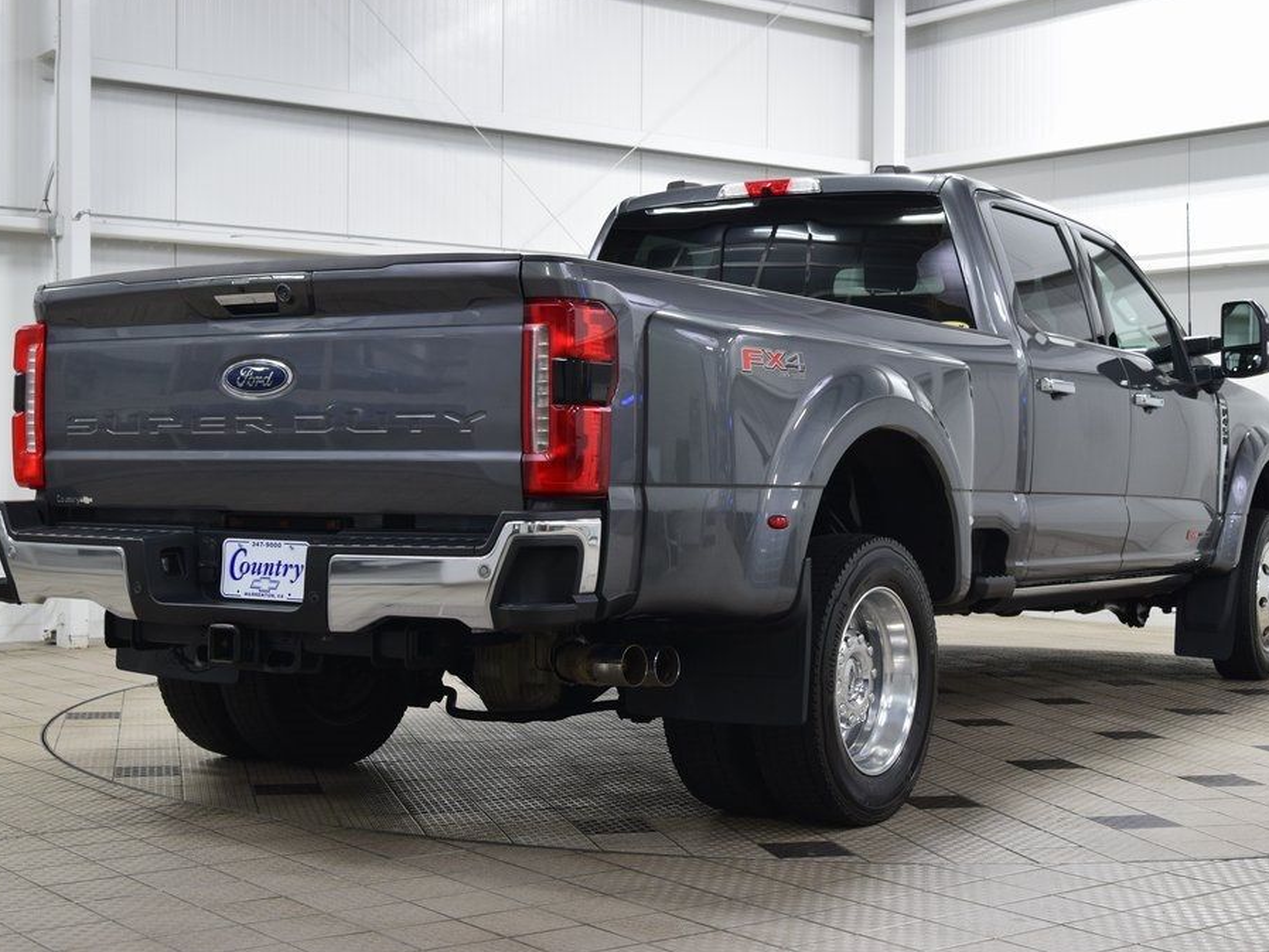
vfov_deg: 26.1
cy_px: 475
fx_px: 2053
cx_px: 642
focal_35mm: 56
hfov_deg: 34.3
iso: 560
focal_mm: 34
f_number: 6.3
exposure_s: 1/15
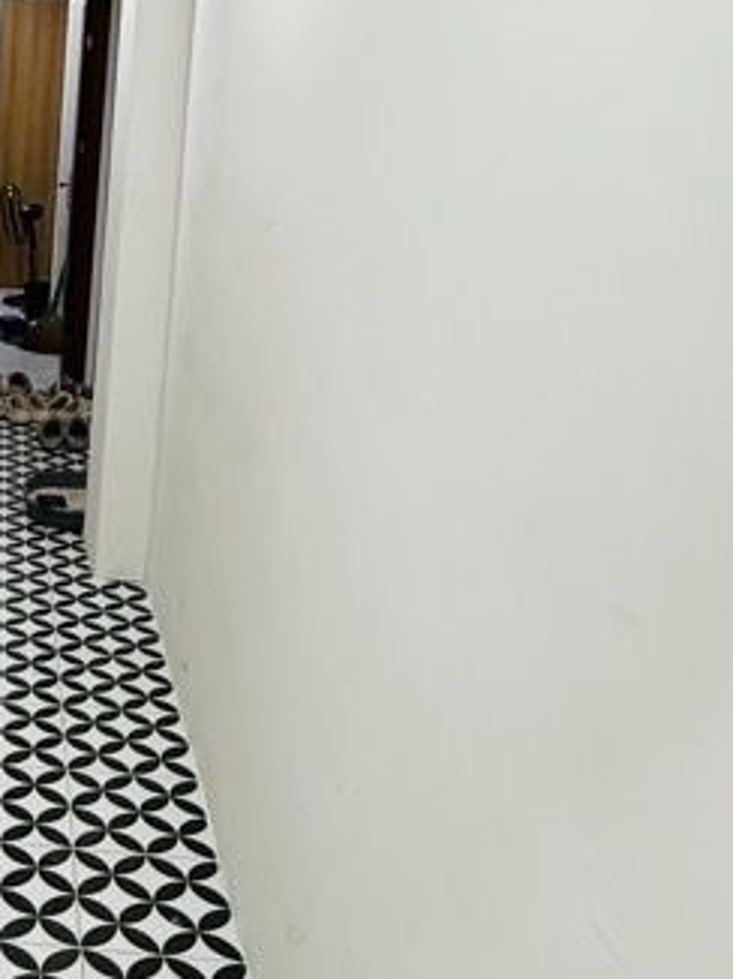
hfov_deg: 29.6
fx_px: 1244
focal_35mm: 44
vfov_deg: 42.8
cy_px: 393
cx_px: -72
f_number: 2.2
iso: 320
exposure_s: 1/100
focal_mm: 2.22
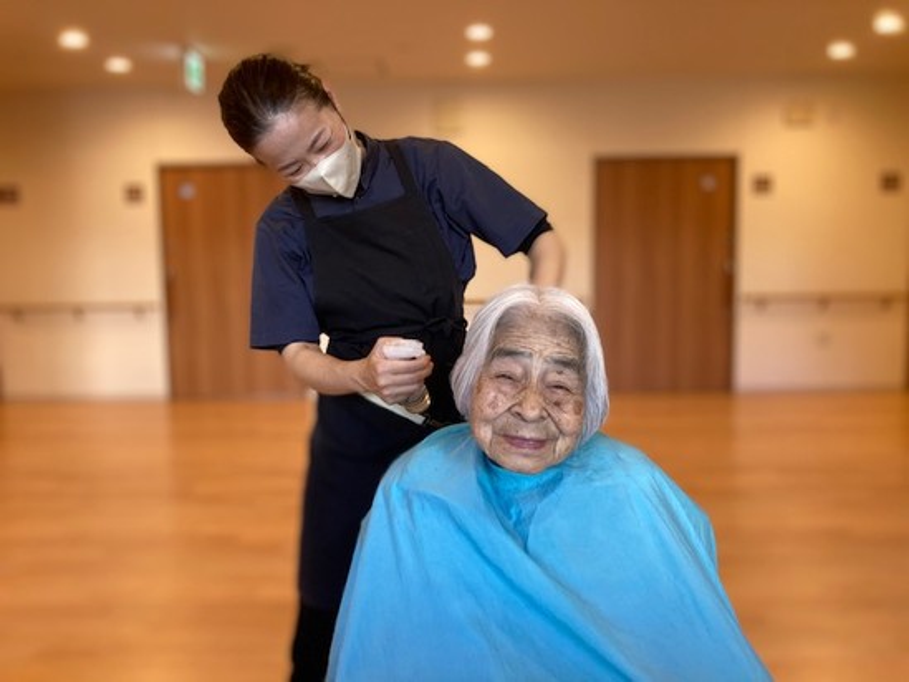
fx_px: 735
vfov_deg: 49.8
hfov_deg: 63.4
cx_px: 454
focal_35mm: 28
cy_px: 341
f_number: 1.8
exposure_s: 1/60
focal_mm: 3.99
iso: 64
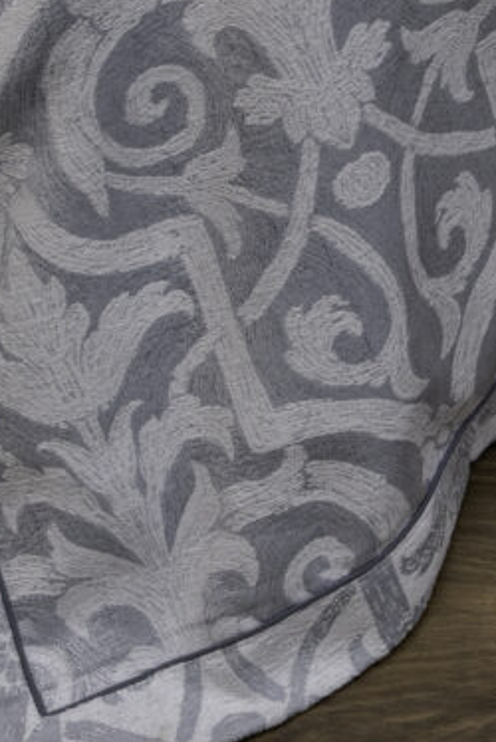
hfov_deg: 11.0
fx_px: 2578
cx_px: 296
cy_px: -10
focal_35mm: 125
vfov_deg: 16.0
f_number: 6.3
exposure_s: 1/80
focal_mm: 52
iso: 100
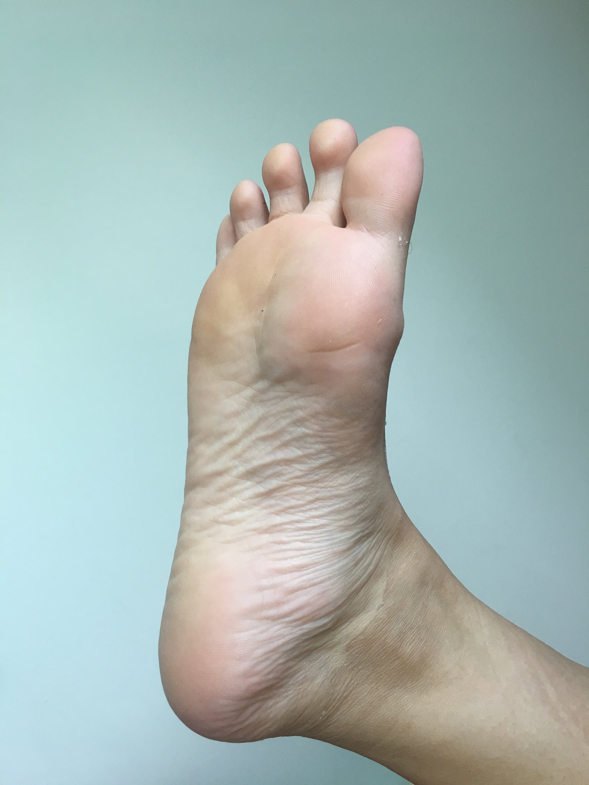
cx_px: 294
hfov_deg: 48.2
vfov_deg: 61.7
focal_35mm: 29
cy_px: 392
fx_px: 658
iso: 32
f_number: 2.2
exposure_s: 1/17
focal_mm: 4.15
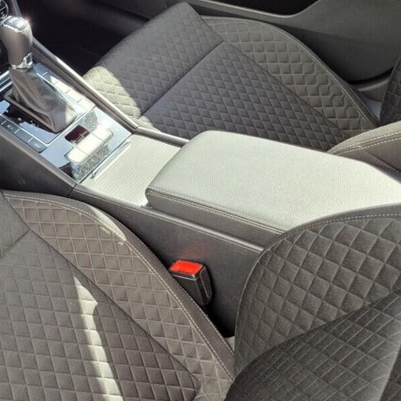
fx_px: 721
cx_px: -14
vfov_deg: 31.0
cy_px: 160
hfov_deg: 28.8
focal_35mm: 55
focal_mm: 5.4
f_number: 1.8
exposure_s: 1/183
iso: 40
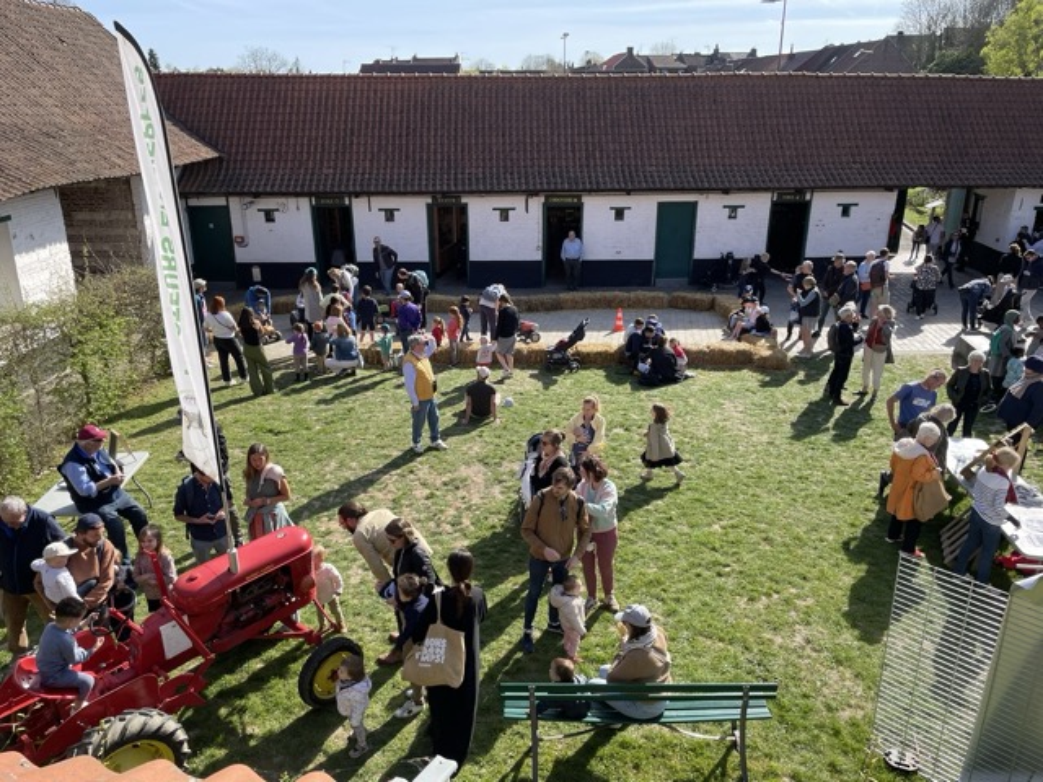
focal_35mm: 26
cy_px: 391
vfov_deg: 53.1
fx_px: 783
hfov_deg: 67.3
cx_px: 522
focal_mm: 4.2
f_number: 1.6
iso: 32
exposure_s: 1/1416
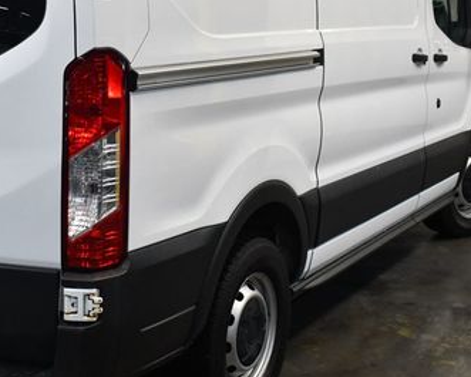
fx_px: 1116
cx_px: 88
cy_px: 118
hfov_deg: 23.5
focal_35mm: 80
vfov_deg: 19.1
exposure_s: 1/160
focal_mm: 22
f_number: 3.8
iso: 800
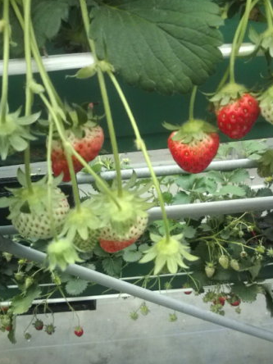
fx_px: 379
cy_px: 202
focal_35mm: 36
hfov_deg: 39.6
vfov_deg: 51.2
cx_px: 150
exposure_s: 1/187
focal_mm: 3.3
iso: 65
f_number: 2.8
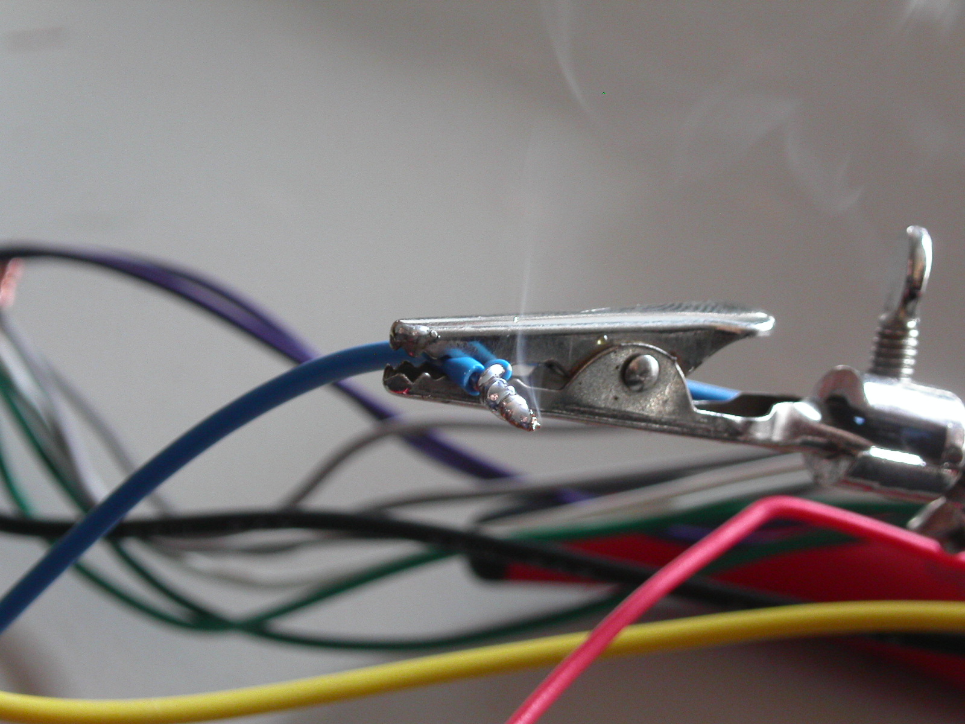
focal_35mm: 114
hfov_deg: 17.3
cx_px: 482
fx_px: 3178
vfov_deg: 13.0
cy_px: 362
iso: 200
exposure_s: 1/60
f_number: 4.7
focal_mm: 23.4
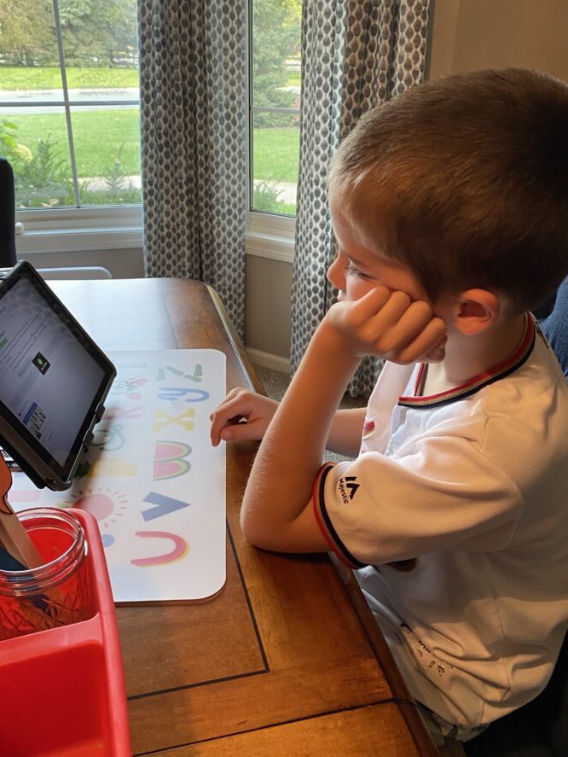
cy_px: 351
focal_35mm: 30
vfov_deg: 59.9
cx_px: 261
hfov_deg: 46.8
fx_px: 656
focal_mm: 4.25
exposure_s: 1/60
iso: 125
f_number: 1.8
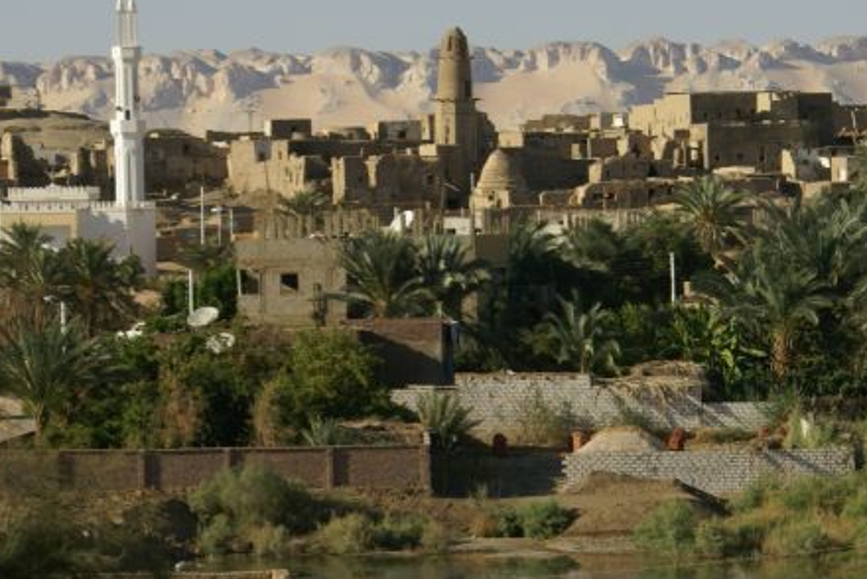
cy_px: 261
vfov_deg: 7.2
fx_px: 4603
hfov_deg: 10.8
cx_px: 453
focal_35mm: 191
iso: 100
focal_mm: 70
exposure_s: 1/160
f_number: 9
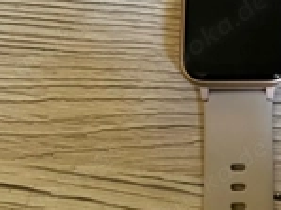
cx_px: 253
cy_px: 55
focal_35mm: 70
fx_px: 567
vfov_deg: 20.8
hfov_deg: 26.9
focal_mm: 5.1
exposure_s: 1/42
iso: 500
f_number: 1.6
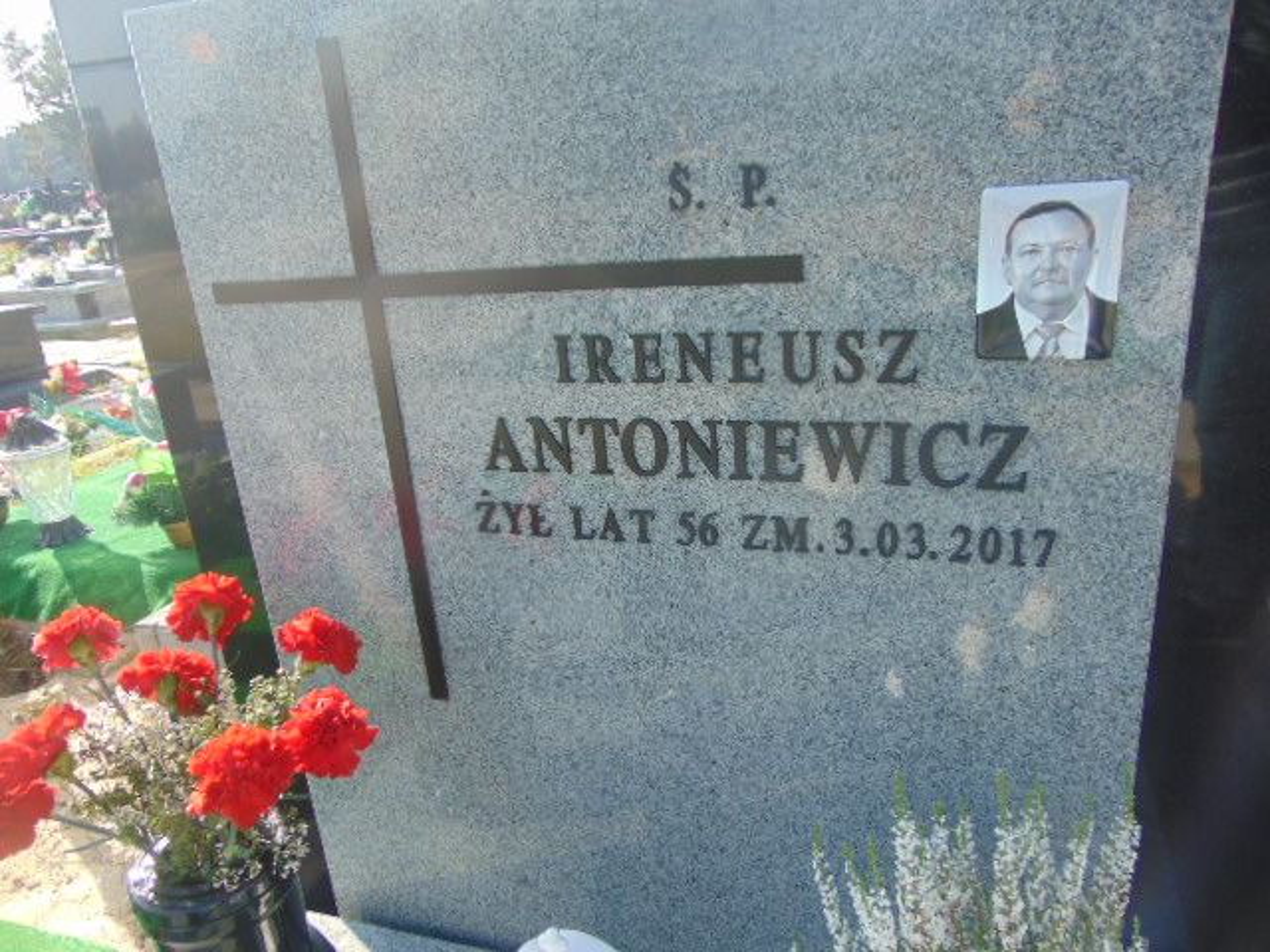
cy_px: 476
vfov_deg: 54.9
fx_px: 917
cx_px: 635
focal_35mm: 25
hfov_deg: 69.4
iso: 80
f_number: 3
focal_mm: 4.5
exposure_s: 1/320
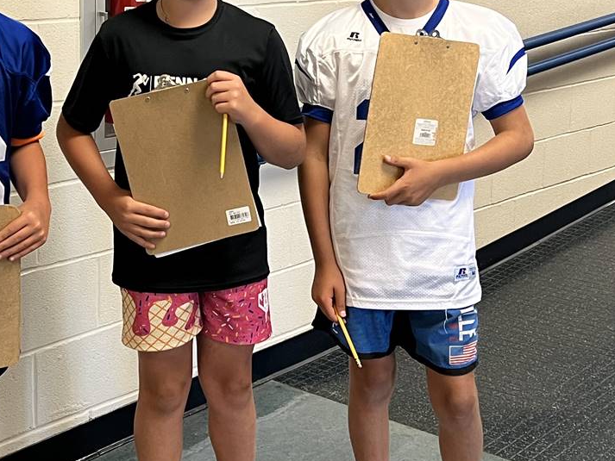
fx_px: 1244
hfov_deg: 27.5
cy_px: 114
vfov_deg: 20.8
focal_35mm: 70
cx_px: 170
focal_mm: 5.7
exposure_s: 1/60
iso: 160
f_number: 1.5
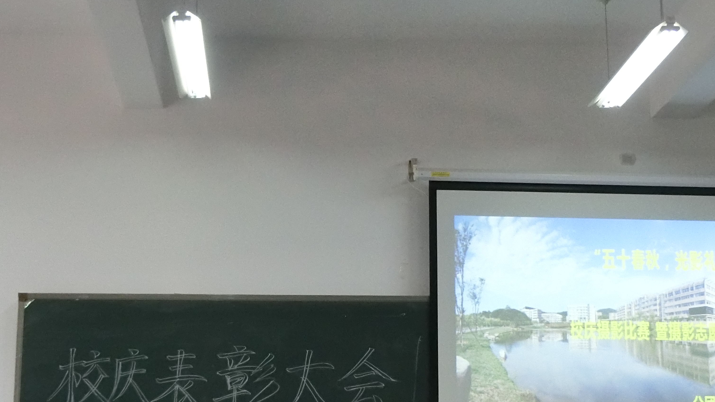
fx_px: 1232
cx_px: 307
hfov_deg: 32.3
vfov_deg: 18.4
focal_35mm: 65
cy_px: 288
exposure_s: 1/100
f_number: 4.1
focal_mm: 6.9
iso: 800
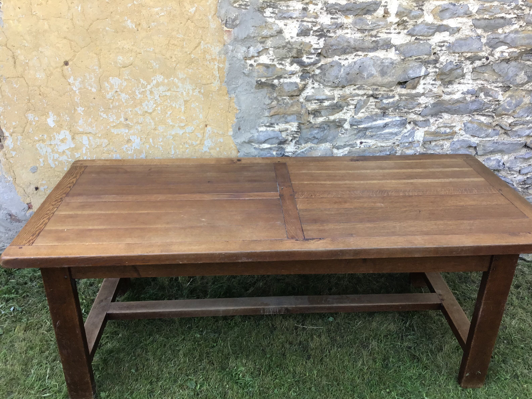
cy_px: 206
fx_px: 492
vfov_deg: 44.2
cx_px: 271
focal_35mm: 32
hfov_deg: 56.8
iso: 32
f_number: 2.4
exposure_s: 1/50
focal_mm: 3.3
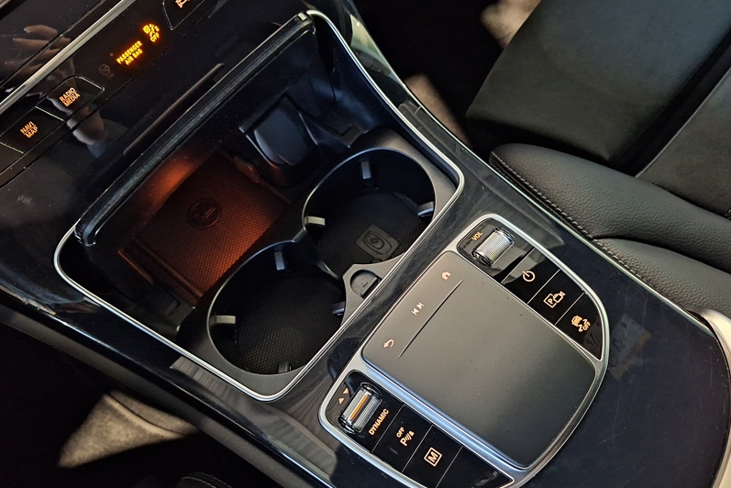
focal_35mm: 24
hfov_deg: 73.7
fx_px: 487
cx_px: 366
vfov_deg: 53.2
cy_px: 249
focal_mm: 5.54
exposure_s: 1/9
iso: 1600
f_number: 1.8
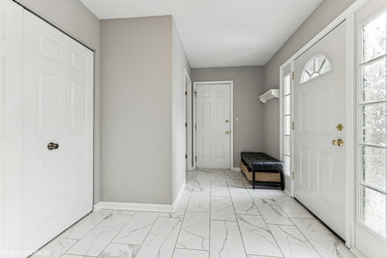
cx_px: 194
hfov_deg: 104.3
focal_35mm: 14
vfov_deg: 81.2
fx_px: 150
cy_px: 129
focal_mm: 14
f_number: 9.5
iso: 200
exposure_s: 1/30
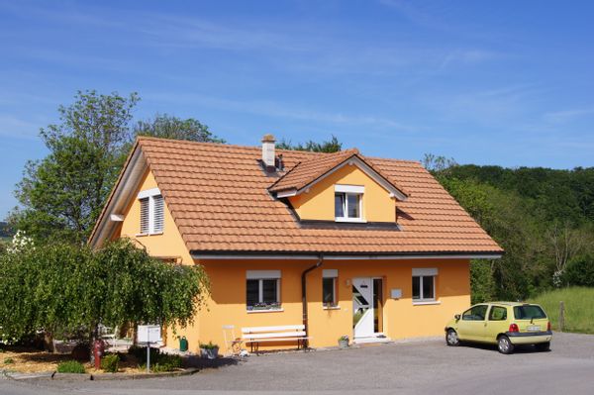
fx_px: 692
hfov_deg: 46.4
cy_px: 198
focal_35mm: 42
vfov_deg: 31.8
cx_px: 297
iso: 100
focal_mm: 28
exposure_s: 1/200
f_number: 13
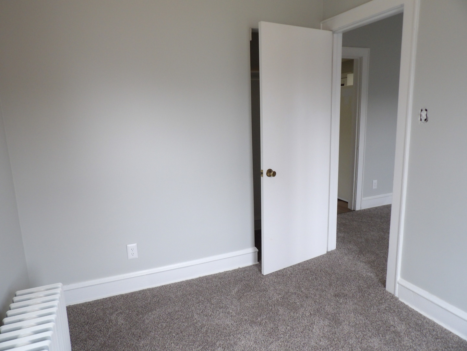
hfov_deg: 71.6
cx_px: 234
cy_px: 176
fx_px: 324
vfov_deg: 56.8
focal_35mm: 24
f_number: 3.2
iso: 200
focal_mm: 4.3
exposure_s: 1/20
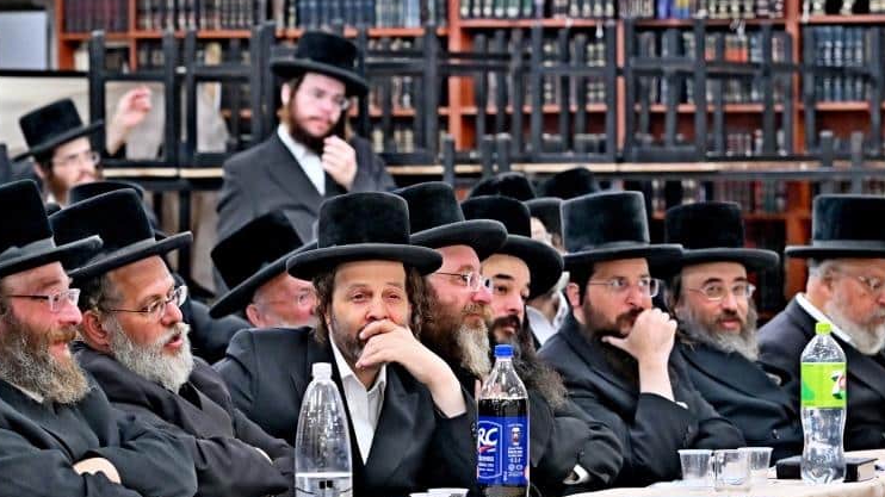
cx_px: 441
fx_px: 5326
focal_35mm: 227
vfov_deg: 5.3
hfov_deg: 9.5
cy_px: 330
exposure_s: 1/250
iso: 800
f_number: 4
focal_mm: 105
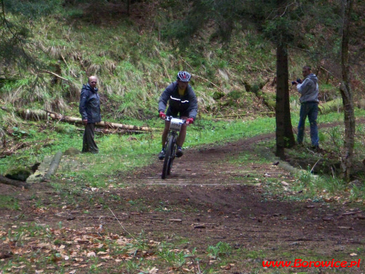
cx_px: 182
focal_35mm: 117
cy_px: 137
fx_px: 1234
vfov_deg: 12.7
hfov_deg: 16.8
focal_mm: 19.2
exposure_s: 1/125
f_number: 4.4
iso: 400
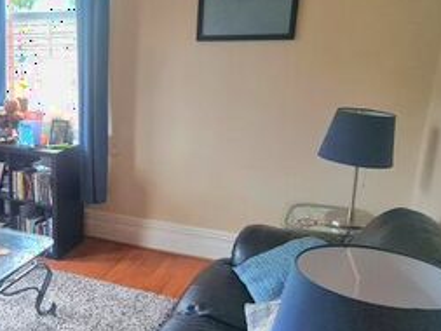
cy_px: 184
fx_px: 459
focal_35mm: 36
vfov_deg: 39.6
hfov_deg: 46.9
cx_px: 56
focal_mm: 2.2
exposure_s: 1/33
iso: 400
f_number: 2.2
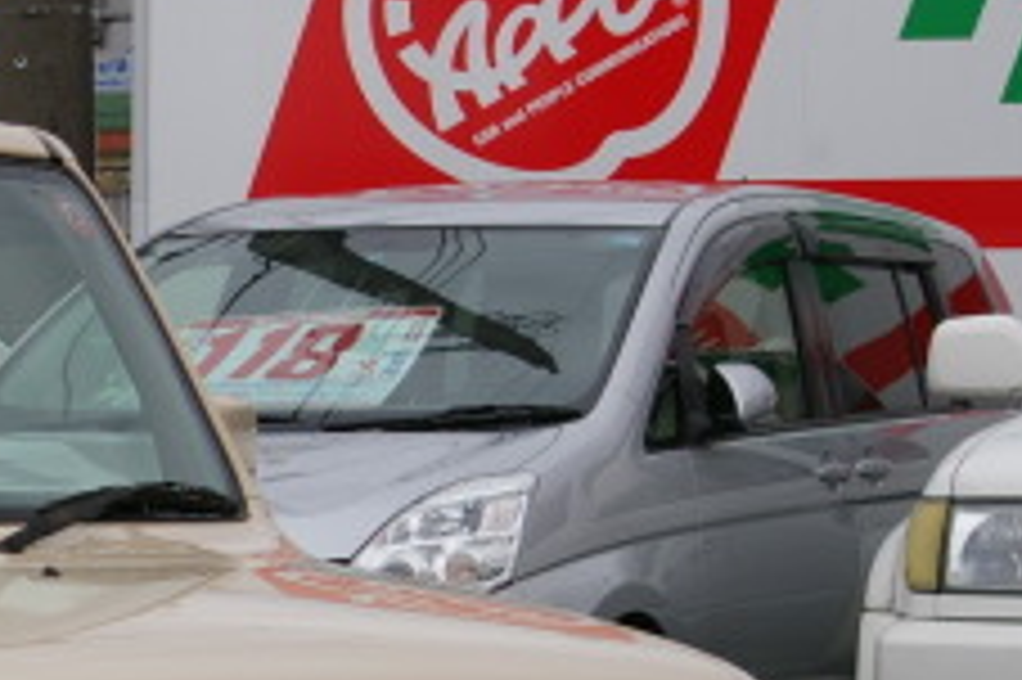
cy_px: 648
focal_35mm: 169
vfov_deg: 8.1
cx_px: -333
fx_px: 4794
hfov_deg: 11.8
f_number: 9.5
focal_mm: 40
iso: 200
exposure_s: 1/250
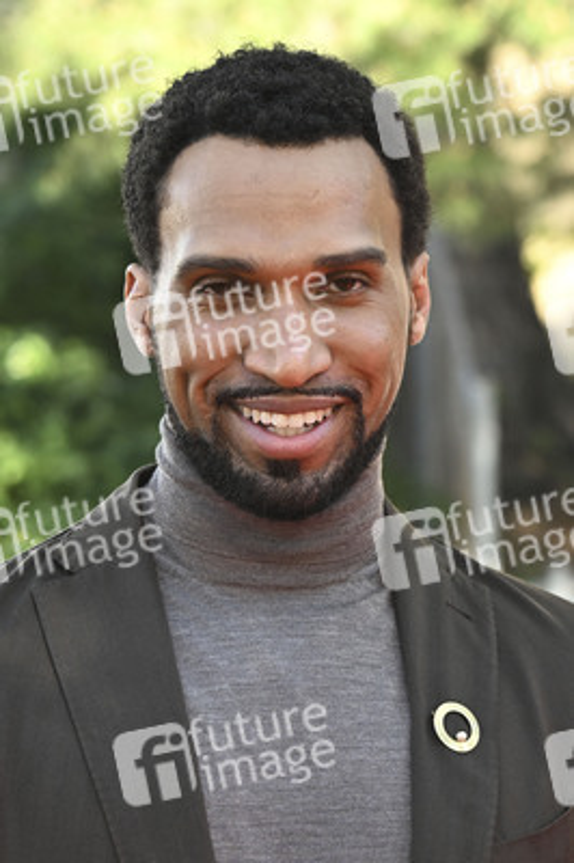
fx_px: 3474
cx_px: 287
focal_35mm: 145
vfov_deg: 14.2
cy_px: 432
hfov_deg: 9.4
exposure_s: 1/320
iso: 640
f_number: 5.6
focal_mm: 97
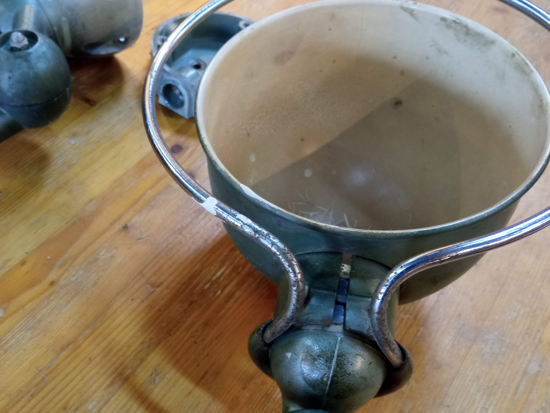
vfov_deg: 36.5
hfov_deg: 47.6
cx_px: 221
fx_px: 620
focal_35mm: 39
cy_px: 265
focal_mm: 3.79
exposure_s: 1/33.3
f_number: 2.2
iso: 466
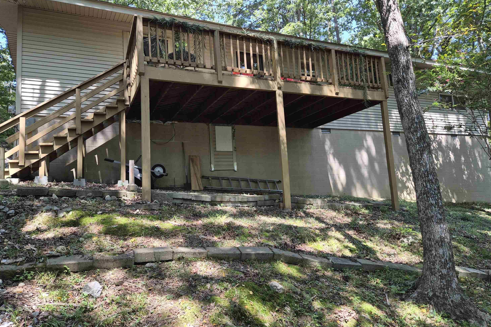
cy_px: 158
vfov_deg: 51.3
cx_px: 236
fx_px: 341
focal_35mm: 25
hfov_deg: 71.5
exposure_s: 1/180
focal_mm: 5.4
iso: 32
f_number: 1.8
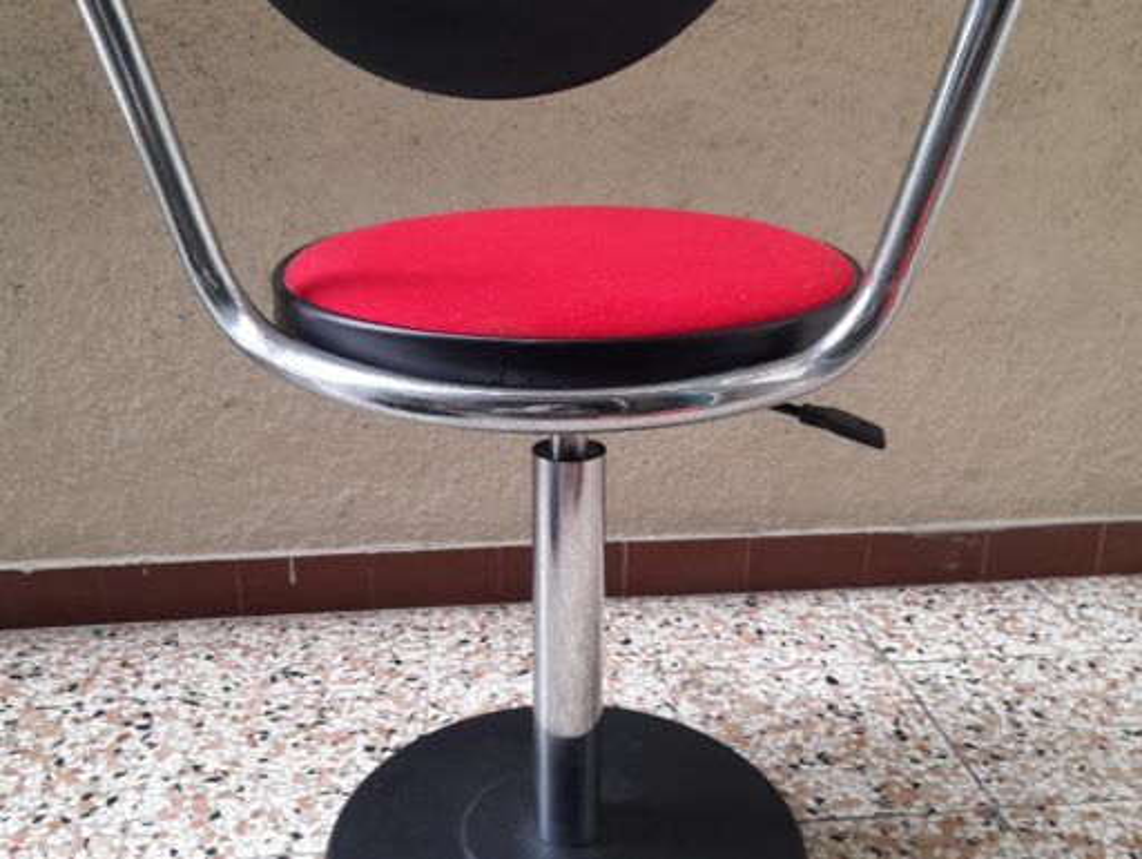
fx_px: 826
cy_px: 430
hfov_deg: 69.3
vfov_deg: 55.0
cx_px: 571
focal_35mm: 25
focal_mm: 4.6
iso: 100
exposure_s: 1/50
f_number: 2
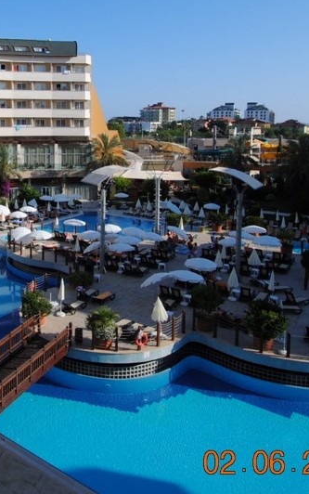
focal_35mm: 33
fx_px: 444
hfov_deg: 36.2
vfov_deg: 56.7
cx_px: 36
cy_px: 160
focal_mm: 10
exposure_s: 1/250
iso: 100
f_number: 8
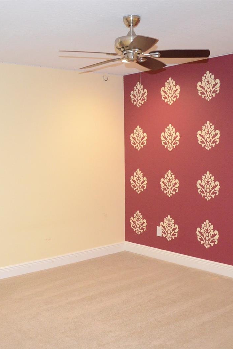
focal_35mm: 41
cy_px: 174
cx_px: 68
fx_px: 398
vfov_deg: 47.4
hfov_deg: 32.2
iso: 4000
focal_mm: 18
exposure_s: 1/250
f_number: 3.5
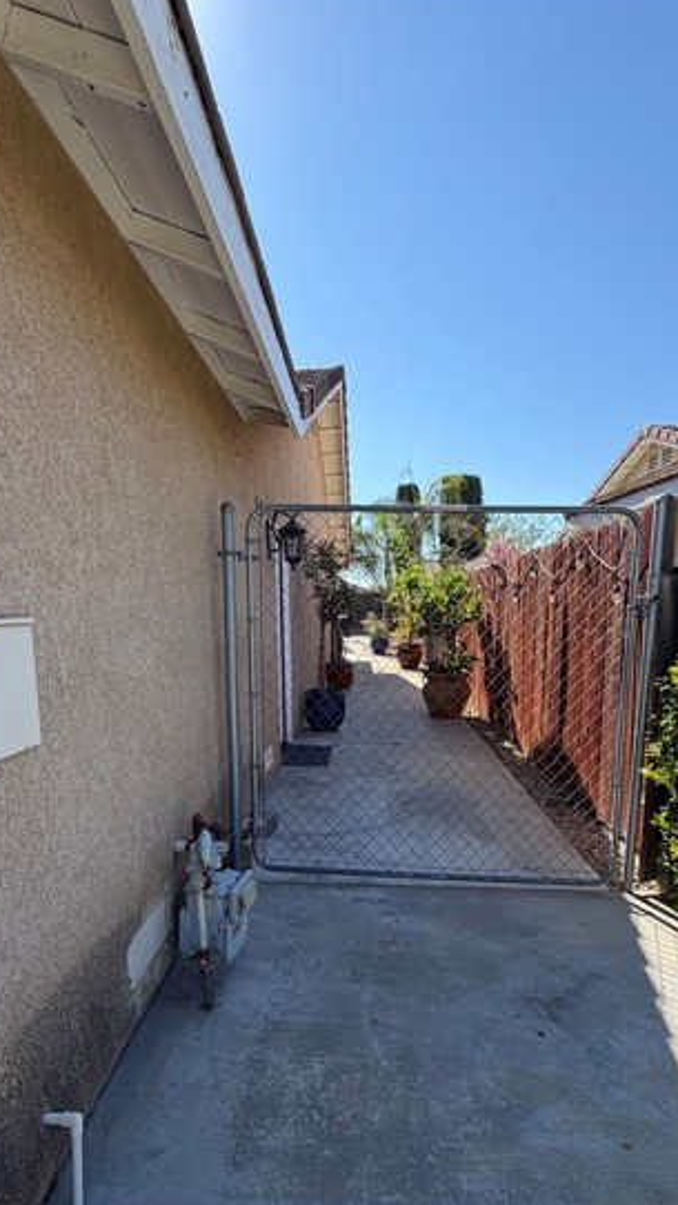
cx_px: 325
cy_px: 691
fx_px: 575
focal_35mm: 18
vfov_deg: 92.0
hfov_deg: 61.0
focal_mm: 2.22
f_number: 2.2
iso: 40
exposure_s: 1/770
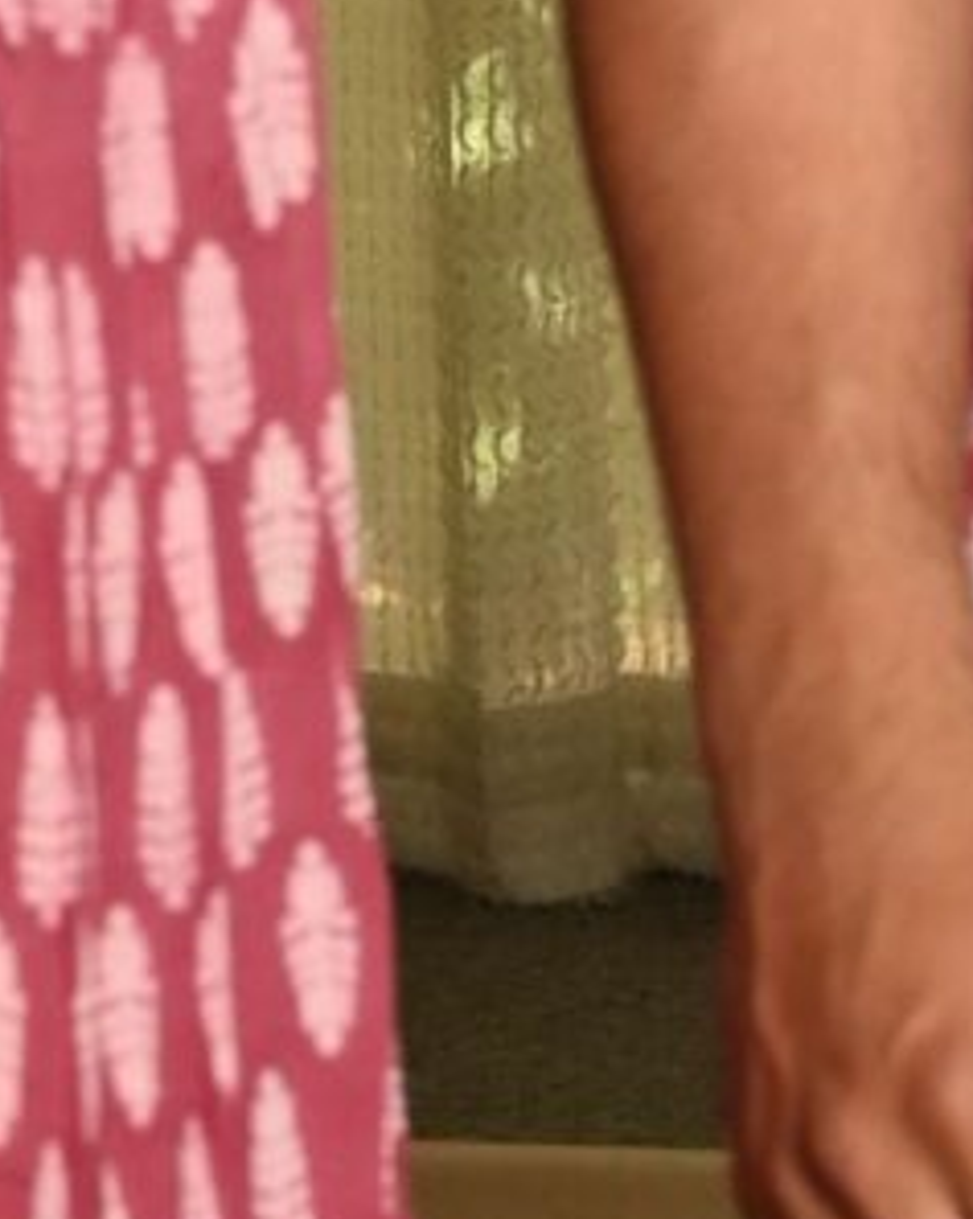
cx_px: 425
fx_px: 12546
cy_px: 427
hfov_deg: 4.4
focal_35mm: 348
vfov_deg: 5.6
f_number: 7.1
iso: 640
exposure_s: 1/160
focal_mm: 43
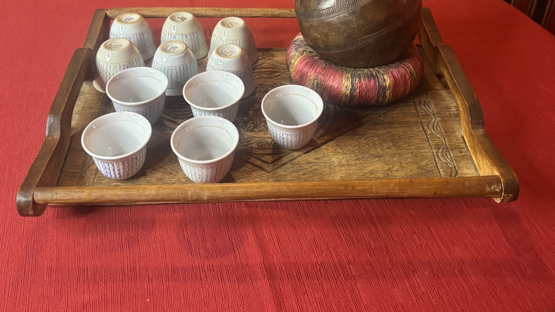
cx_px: 273
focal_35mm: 39
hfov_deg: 51.6
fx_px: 574
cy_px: 51
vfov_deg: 29.6
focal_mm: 5.96
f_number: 1.6
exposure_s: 1/33
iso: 400
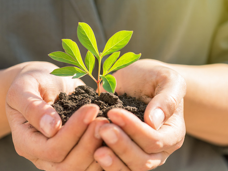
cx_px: 94
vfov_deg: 12.5
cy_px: 82
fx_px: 784
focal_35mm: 119
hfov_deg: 16.5
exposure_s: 1/1000
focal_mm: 105
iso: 500
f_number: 5.6
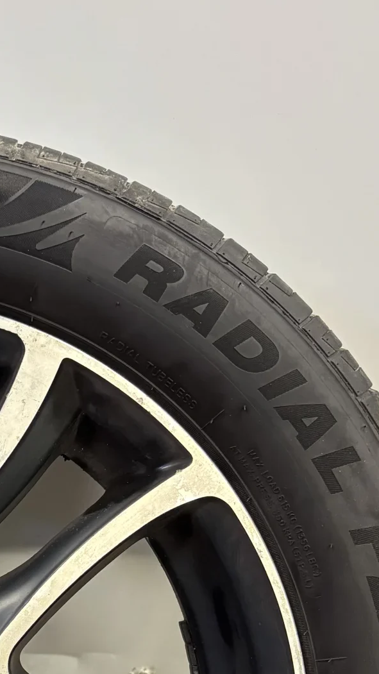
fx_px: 1233
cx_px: -129
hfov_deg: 16.4
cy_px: 626
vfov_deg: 29.1
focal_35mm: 69
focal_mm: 5.96
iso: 500
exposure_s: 1/33
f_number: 1.6
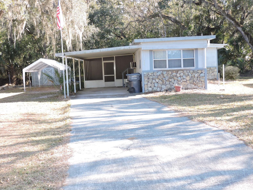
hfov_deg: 39.7
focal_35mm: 48
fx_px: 351
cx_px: 126
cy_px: 94
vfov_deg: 30.3
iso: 400
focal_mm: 8.4
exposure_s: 1/320
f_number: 3.5
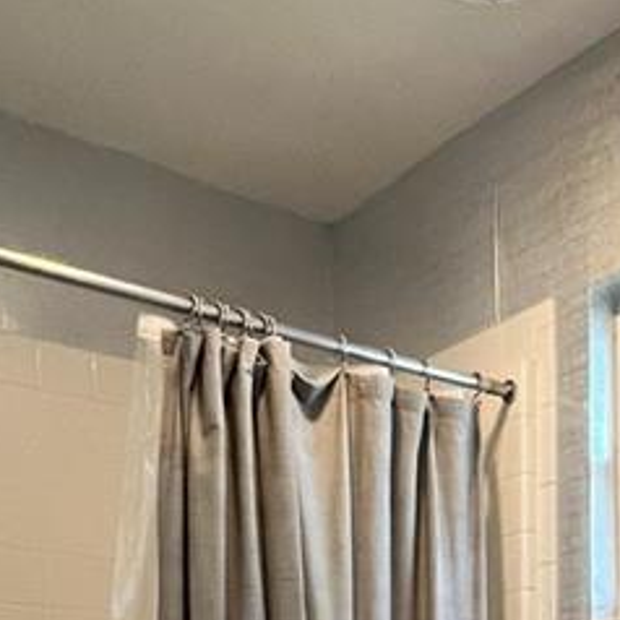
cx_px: 735
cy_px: 808
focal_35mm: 58
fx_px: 1175
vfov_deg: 25.4
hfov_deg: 26.4
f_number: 1.8
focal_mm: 1.57
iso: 250
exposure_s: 1/60
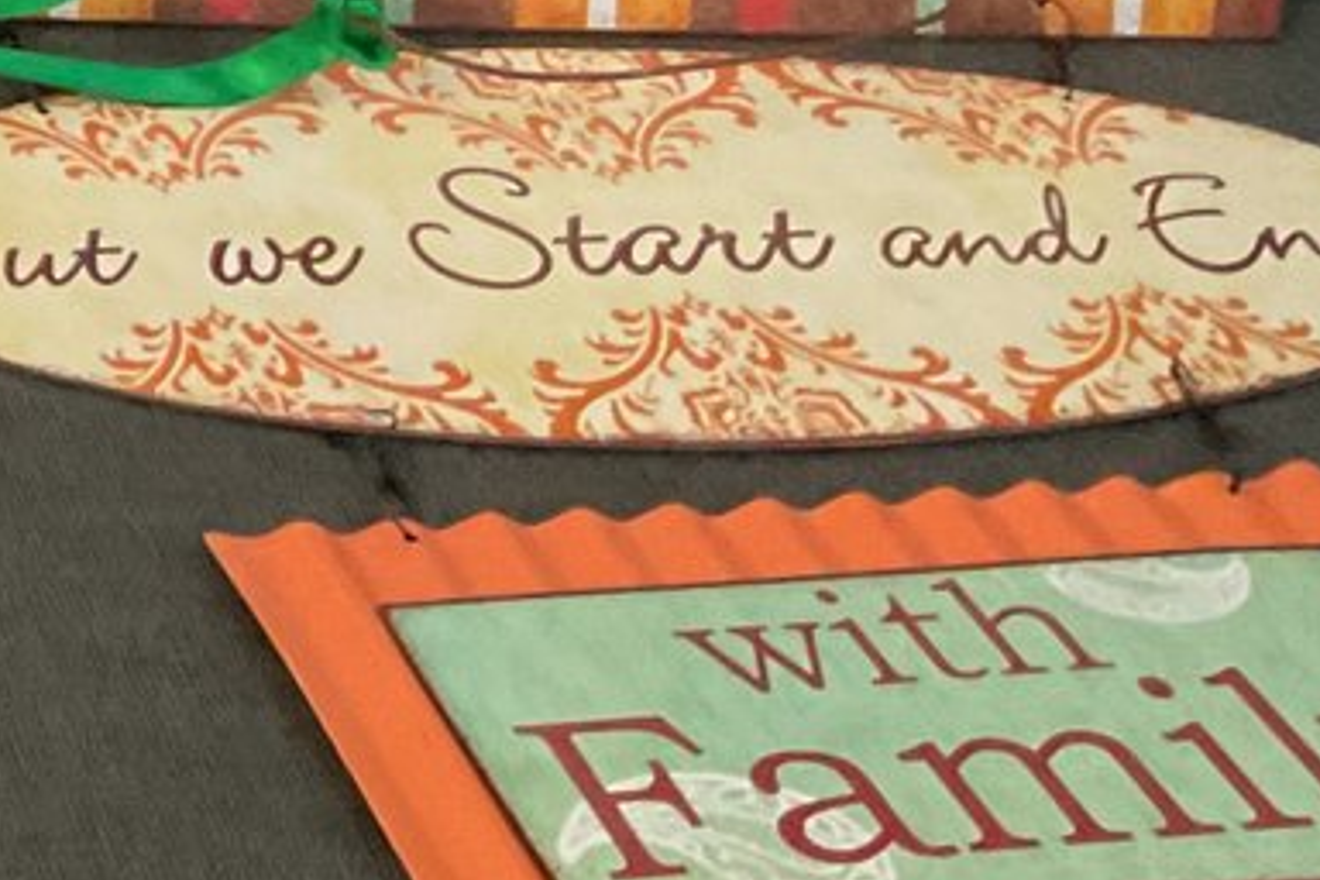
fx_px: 4363
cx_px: -1047
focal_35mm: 119
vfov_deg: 10.7
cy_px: -737
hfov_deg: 15.0
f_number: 1.8
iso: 200
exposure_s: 1/60
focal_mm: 3
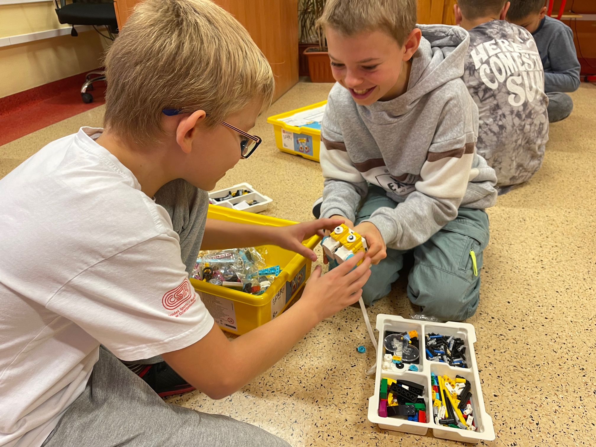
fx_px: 448
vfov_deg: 53.1
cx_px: 298
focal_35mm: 26
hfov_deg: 67.3
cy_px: 224
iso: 125
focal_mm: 5.1
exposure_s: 1/50
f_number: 1.6
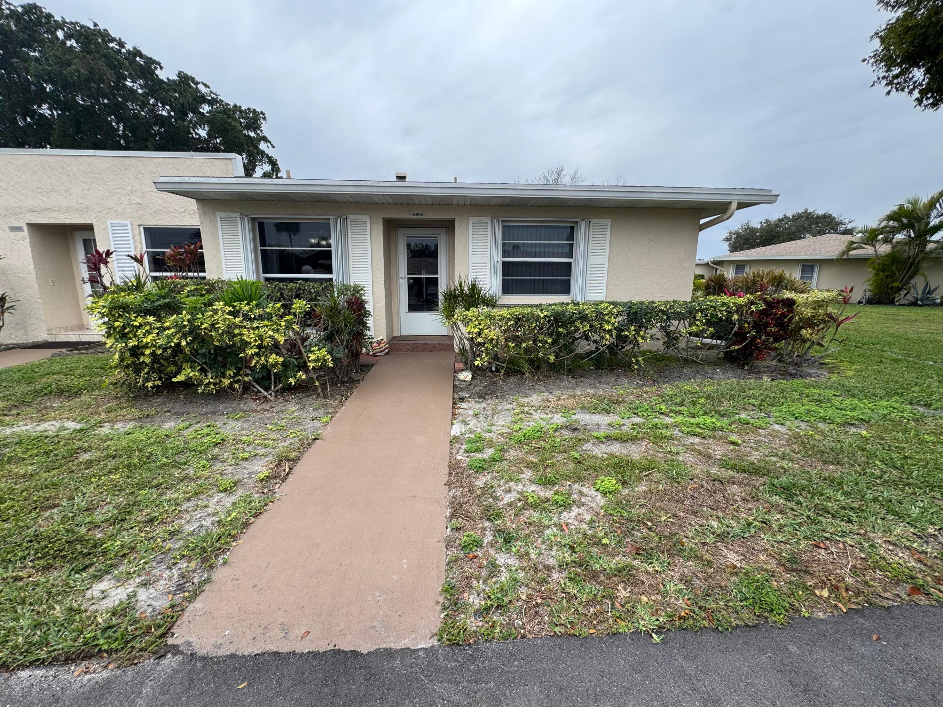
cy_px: 354
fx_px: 381
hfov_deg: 102.1
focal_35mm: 14
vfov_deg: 85.7
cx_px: 472
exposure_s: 1/414
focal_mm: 2.22
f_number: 2.2
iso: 40
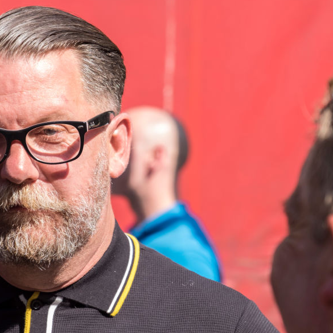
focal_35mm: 186
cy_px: 155
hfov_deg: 9.4
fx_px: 2024
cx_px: 107
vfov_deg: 9.4
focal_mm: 83.3
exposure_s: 1/500
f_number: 5.6
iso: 320
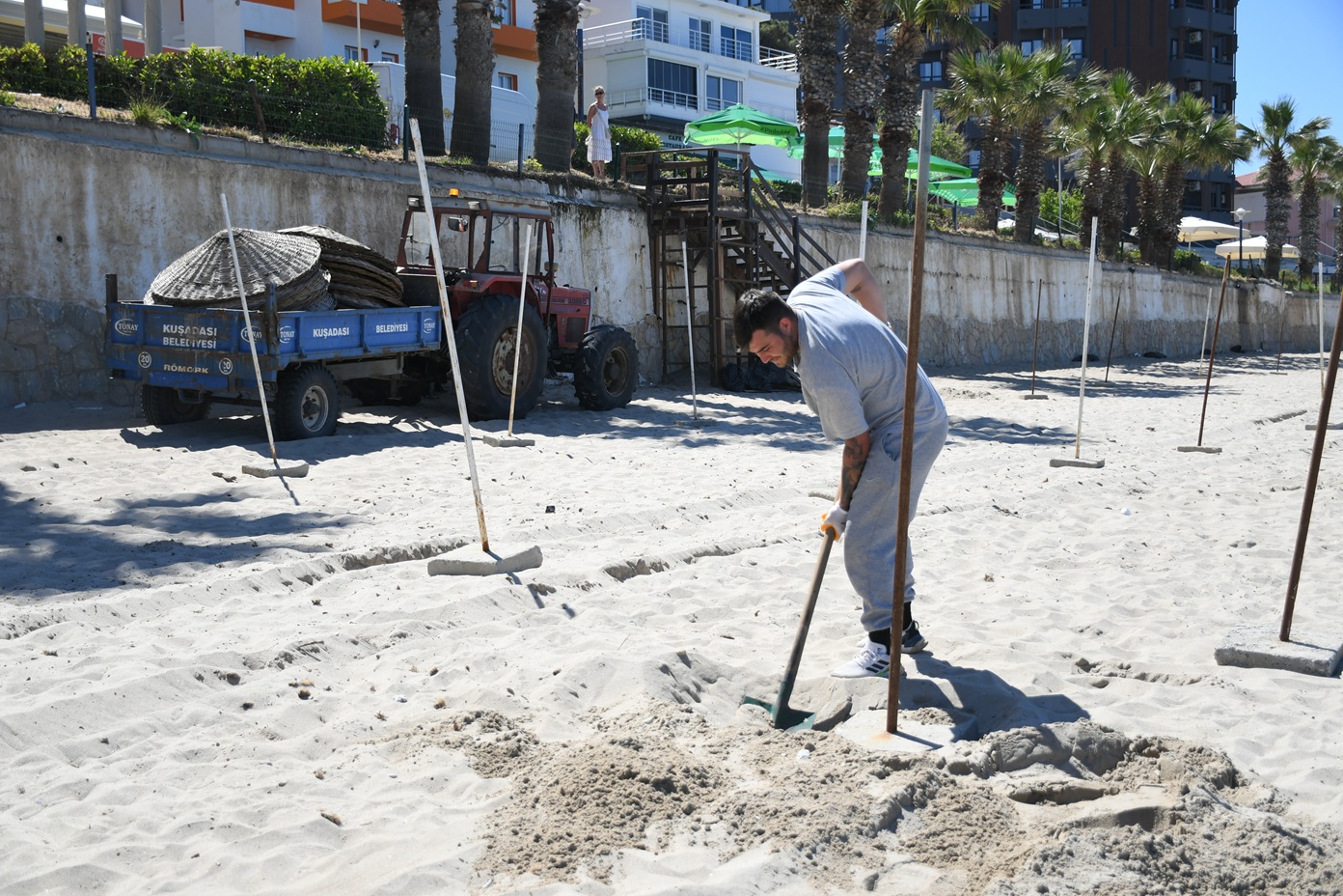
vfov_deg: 34.2
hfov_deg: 49.6
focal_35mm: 39
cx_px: 672
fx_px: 1455
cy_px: 448
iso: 100
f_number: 3.8
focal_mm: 26
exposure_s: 1/800
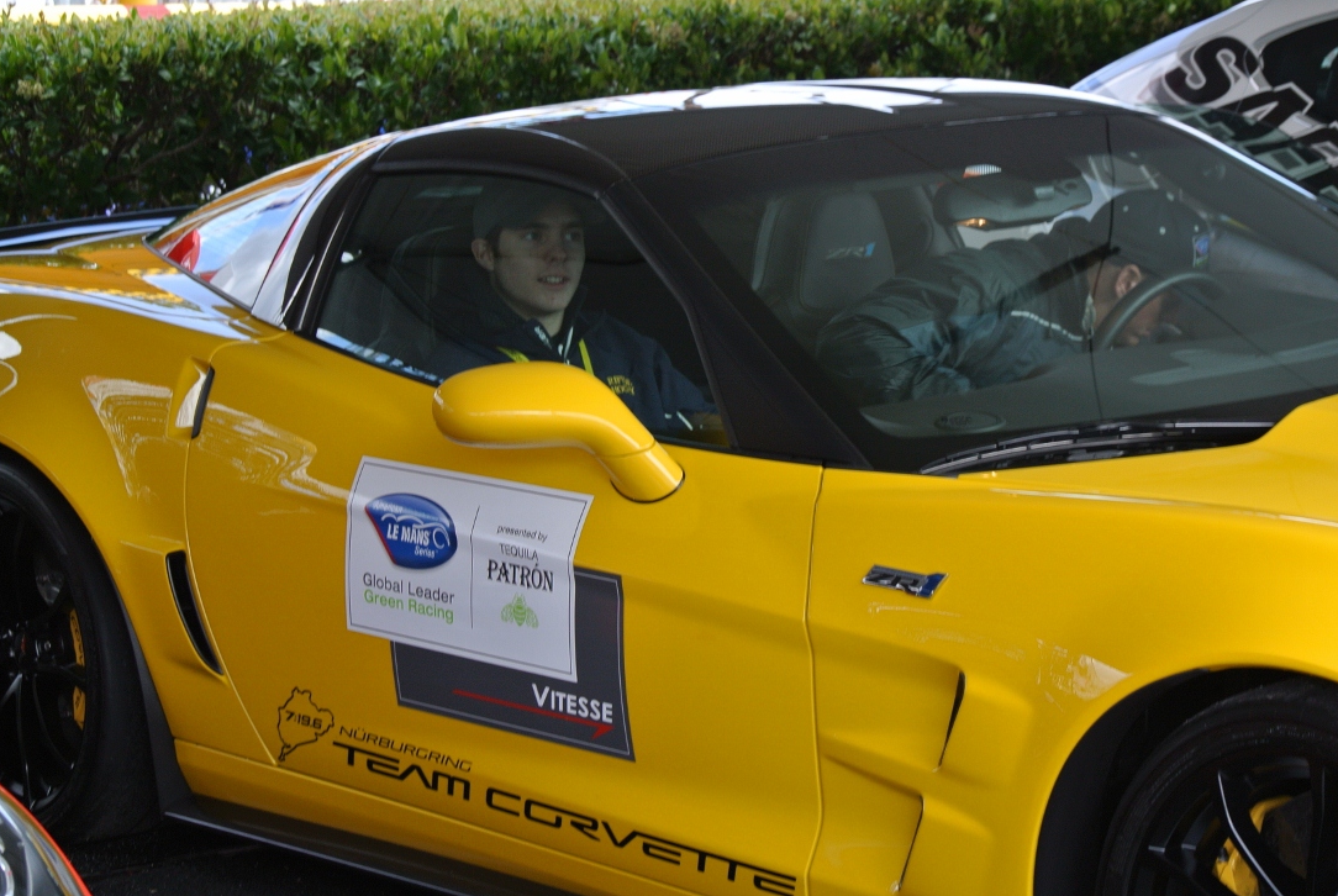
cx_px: 688
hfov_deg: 20.8
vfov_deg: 14.0
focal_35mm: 98
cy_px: 425
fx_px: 3647
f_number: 3.8
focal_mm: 30.9
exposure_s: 1/160
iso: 100
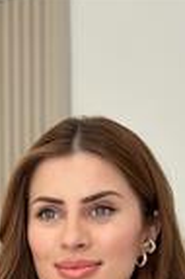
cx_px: 86
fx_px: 1437
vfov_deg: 10.4
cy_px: 510
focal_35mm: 186
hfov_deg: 7.4
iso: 80
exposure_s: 1/368
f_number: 1.78
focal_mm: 6.86
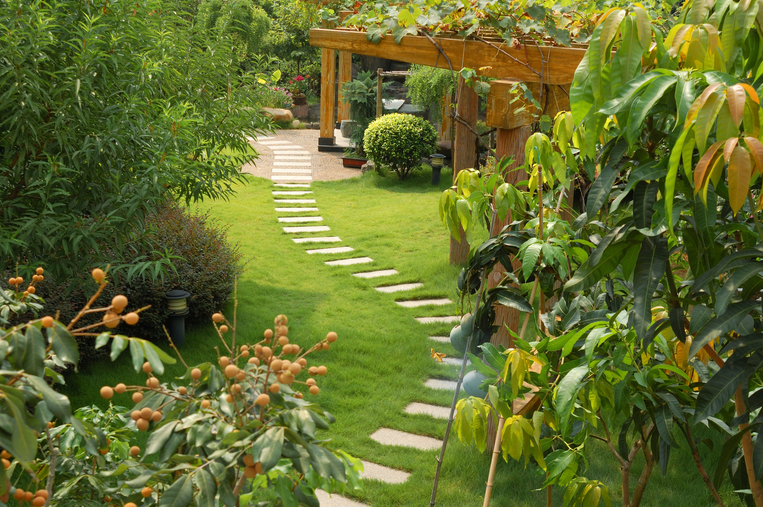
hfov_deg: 38.2
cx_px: 378
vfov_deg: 25.9
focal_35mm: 52
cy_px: 255
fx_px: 1101
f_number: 10
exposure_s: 1/160
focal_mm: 34
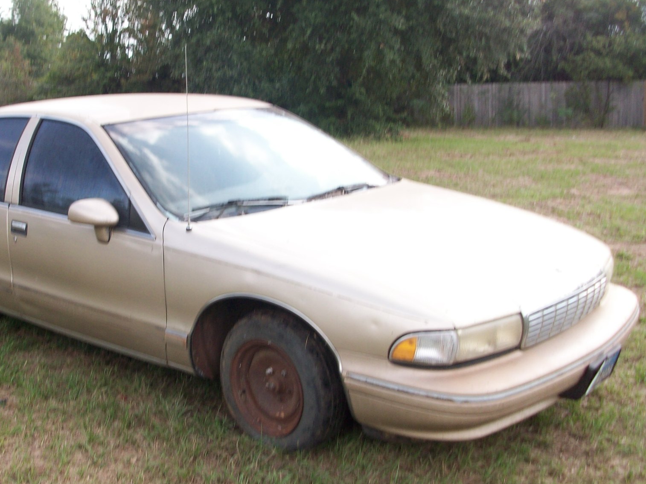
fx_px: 858
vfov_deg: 31.5
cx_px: 259
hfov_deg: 41.1
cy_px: 240
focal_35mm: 46
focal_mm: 5.7
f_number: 2.8
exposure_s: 1/229
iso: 64
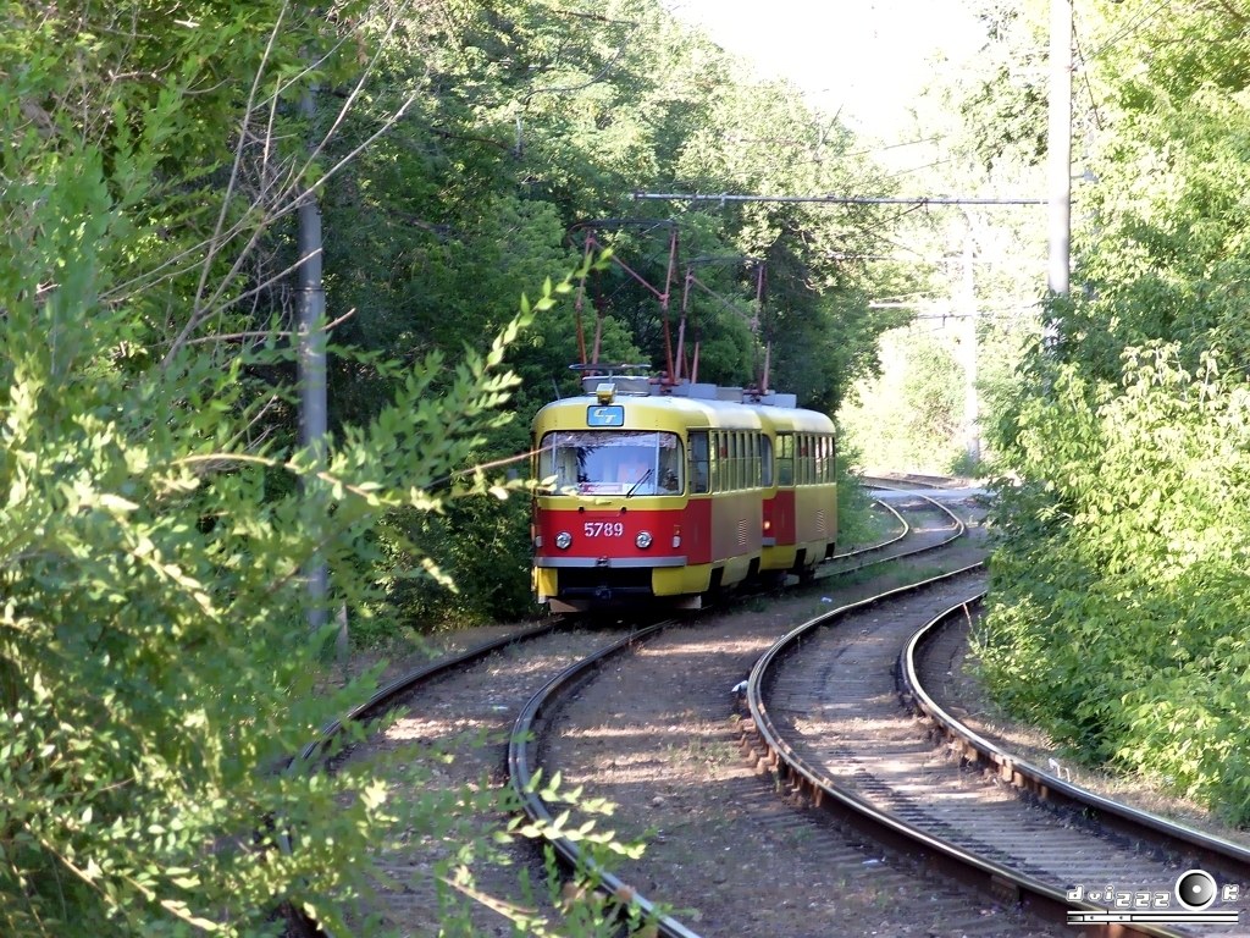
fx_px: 5453
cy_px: 469
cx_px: 625
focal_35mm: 151
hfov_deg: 13.1
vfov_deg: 9.8
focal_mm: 33.7
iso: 120
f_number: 4.2
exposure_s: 1/125
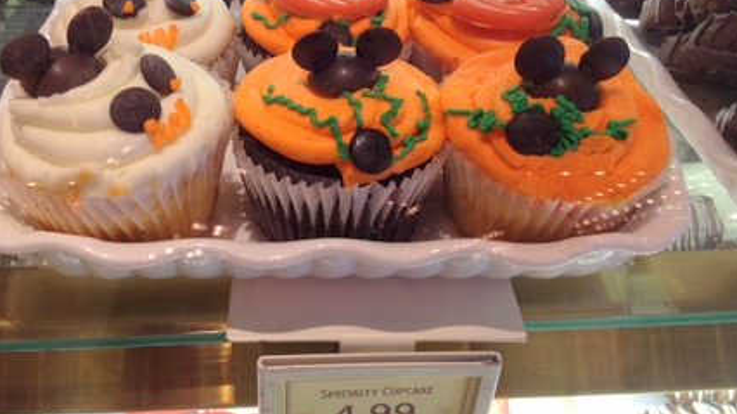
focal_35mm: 43
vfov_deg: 27.5
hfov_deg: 47.3
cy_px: 147
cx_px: 329
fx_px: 840
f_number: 2.4
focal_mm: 4.28
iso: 64
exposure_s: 1/30
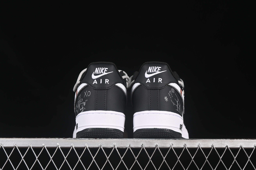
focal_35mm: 75
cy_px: 85
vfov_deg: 18.2
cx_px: 128
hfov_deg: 27.0
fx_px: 533
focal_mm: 50
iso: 160
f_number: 6.3
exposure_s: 1/60
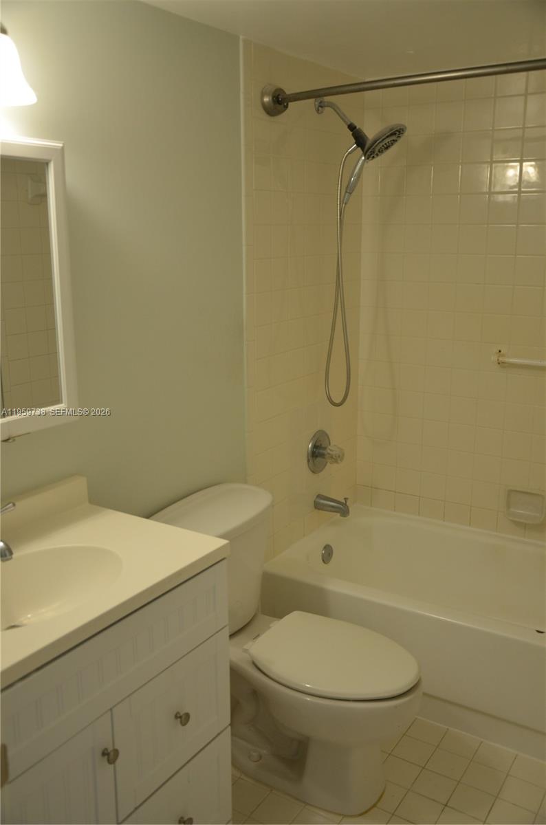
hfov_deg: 39.8
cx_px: 273
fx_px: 755
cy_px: 412
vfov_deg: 57.3
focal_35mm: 33
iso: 400
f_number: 4
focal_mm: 22
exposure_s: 1/60
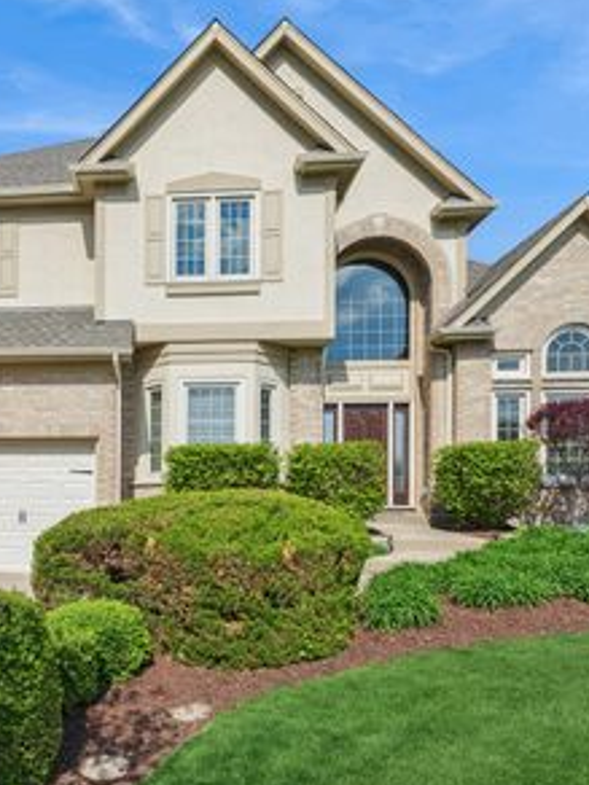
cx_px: 113
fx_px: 635
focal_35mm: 28
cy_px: 387
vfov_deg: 63.4
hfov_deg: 46.9
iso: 400
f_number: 11
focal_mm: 17
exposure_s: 1/320
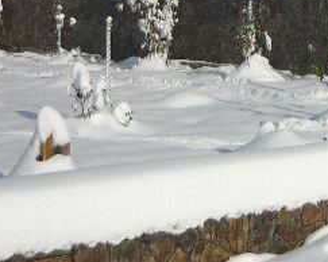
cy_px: -132
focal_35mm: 106
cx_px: 424
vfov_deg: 13.6
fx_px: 1028
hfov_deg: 17.1
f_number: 8
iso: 100
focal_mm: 5.5
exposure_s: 1/500
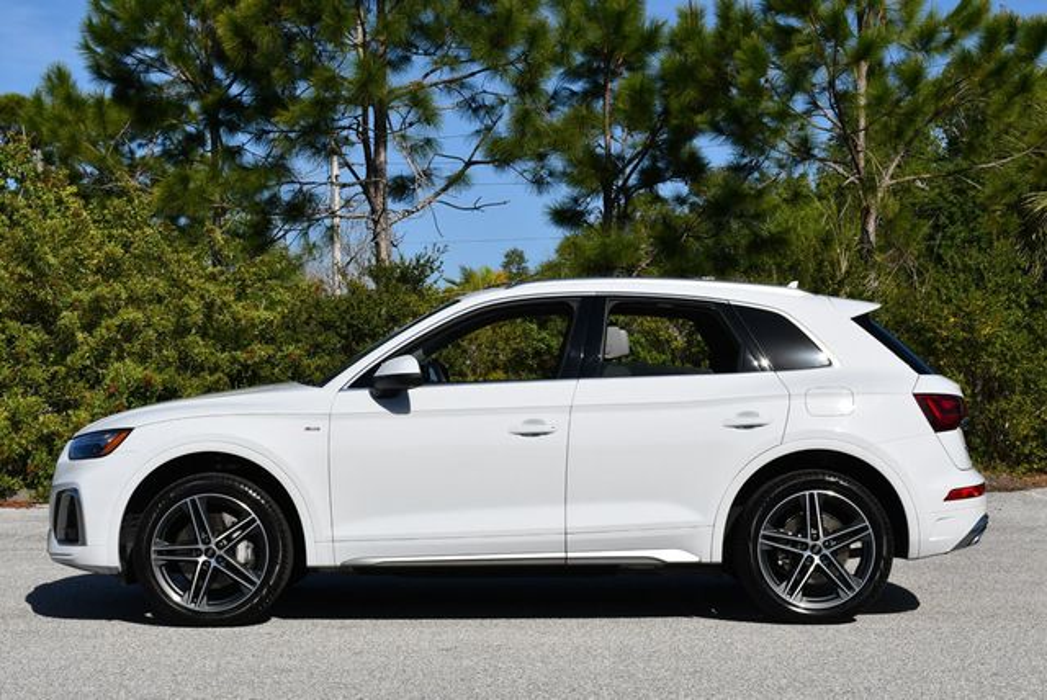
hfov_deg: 31.4
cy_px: 350
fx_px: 1863
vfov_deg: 21.3
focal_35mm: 64
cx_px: 524
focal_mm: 32
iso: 100
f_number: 10
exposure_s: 1/400
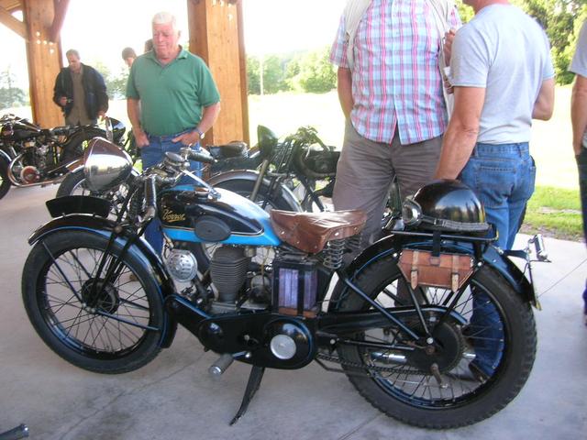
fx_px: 594
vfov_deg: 40.7
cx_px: 294
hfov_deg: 52.6
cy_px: 220
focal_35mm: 35
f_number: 2.8
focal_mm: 5.8
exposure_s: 1/30.6
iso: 50
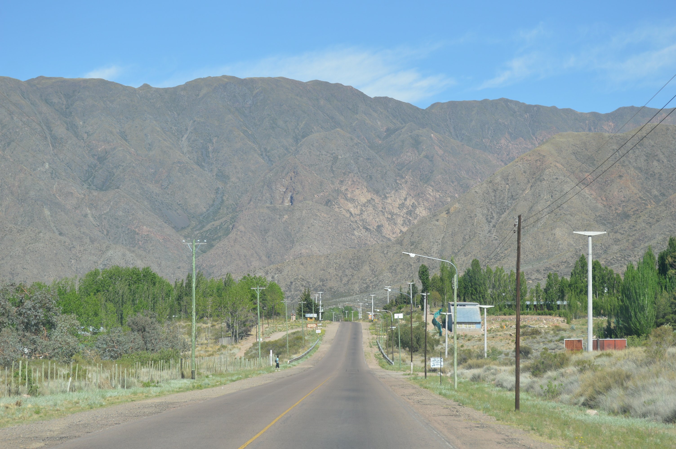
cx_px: 338
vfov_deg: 16.5
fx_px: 1548
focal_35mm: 82
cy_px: 224
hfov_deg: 24.6
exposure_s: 1/250
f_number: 8
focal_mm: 55
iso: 100
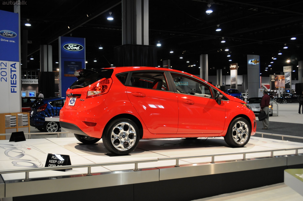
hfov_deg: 49.6
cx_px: 152
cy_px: 100
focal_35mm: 39
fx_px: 328
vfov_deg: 34.1
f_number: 5
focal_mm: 26
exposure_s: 1/100
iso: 800
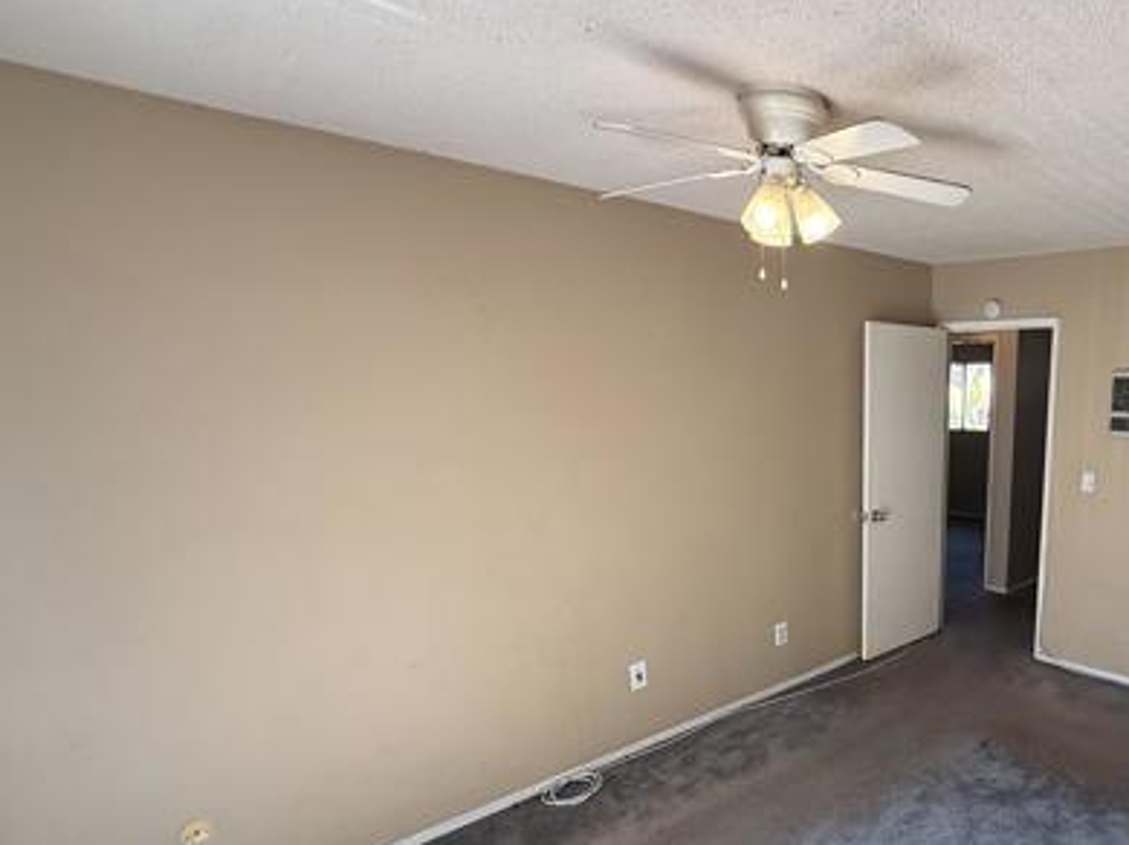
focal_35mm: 23
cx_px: 880
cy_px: 530
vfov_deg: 58.1
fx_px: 750
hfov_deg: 67.9
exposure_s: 1/120
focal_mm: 2.22
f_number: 2.2
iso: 125
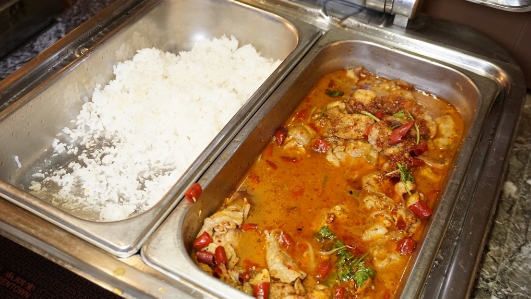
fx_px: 557
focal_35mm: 40
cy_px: 165
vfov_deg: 30.0
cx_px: 267
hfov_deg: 51.0
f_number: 4.5
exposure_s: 1/160
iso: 2000
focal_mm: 25
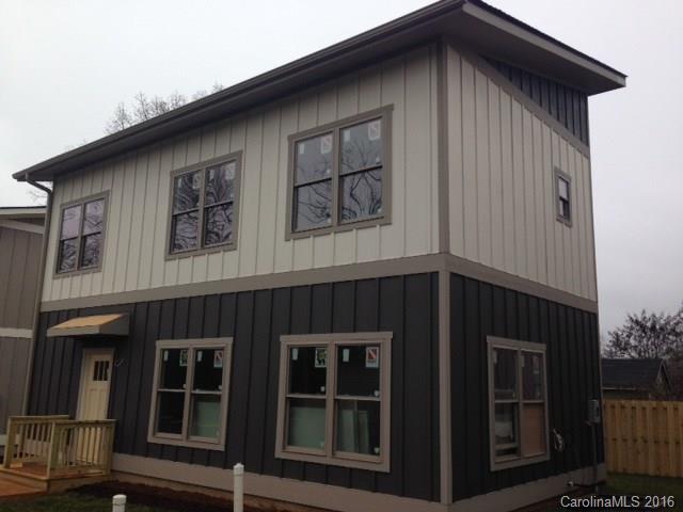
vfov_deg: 42.9
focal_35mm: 33
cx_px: 342
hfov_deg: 55.4
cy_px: 256
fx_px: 651
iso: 50
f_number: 2.4
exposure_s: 1/609
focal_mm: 4.12
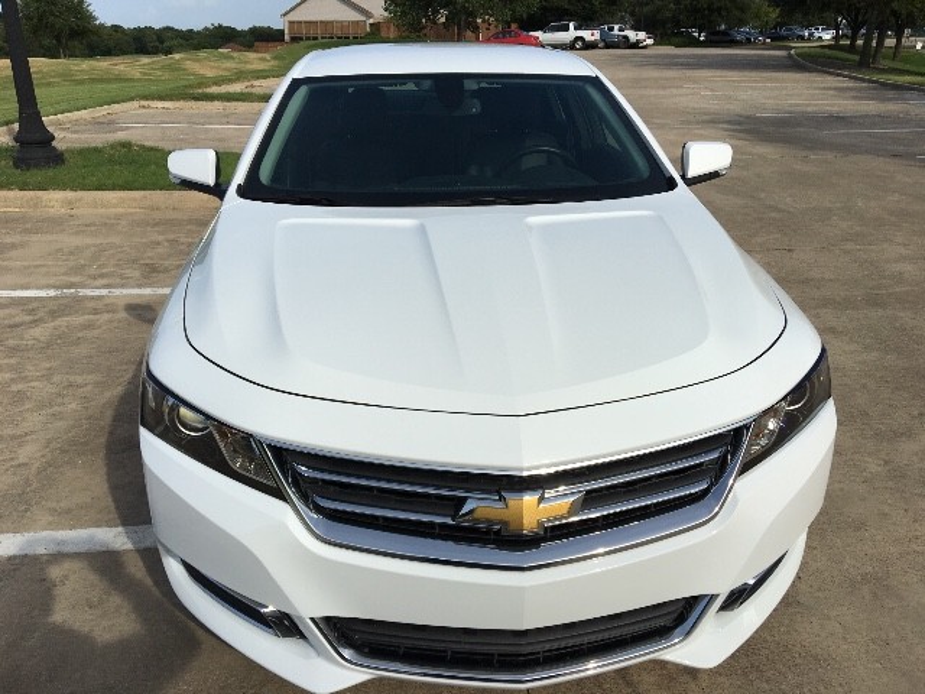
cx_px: 462
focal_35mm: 29
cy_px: 347
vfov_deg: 48.2
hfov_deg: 61.7
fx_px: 775
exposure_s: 1/2331
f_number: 2.2
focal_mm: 4.15
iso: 25
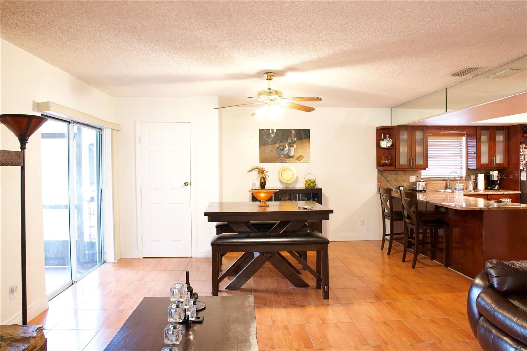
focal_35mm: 24
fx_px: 351
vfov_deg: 53.1
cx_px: 264
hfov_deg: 73.8
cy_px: 176
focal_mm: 16
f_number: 2.8
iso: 5000
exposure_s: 1/100
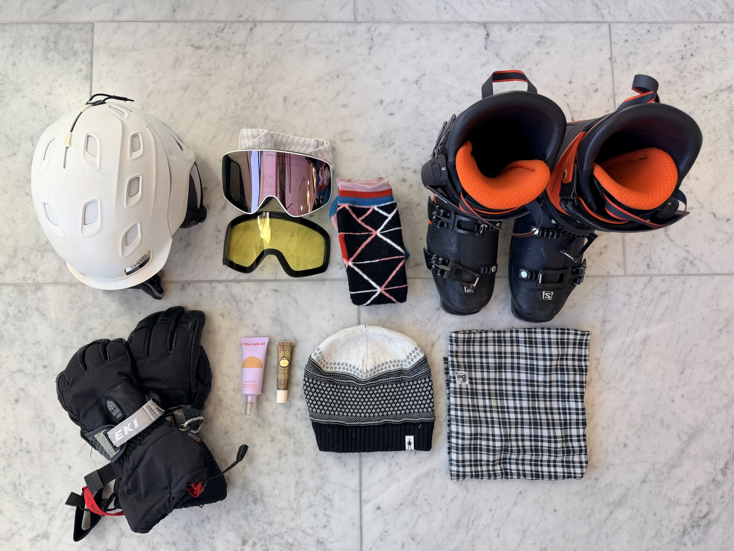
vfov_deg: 56.8
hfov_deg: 71.6
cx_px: 367
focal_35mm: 24
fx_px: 509
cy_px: 276
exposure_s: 1/120
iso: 80
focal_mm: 6.76
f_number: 1.78
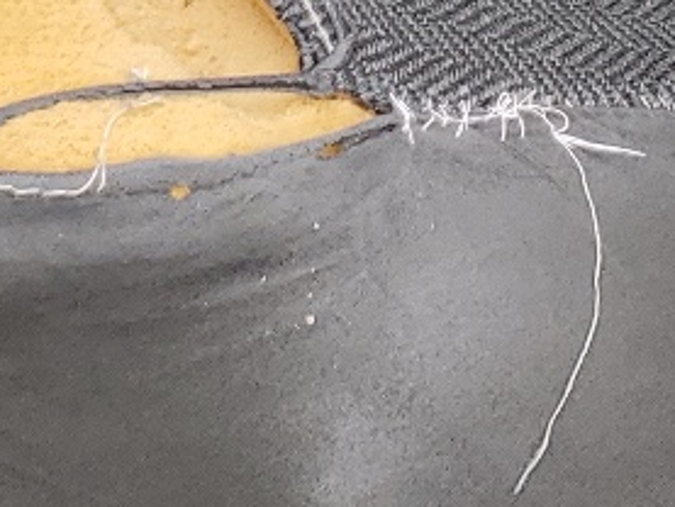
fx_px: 2926
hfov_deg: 12.8
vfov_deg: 8.6
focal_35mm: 150
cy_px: -890
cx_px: -190
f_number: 1.5
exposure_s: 1/175
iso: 50
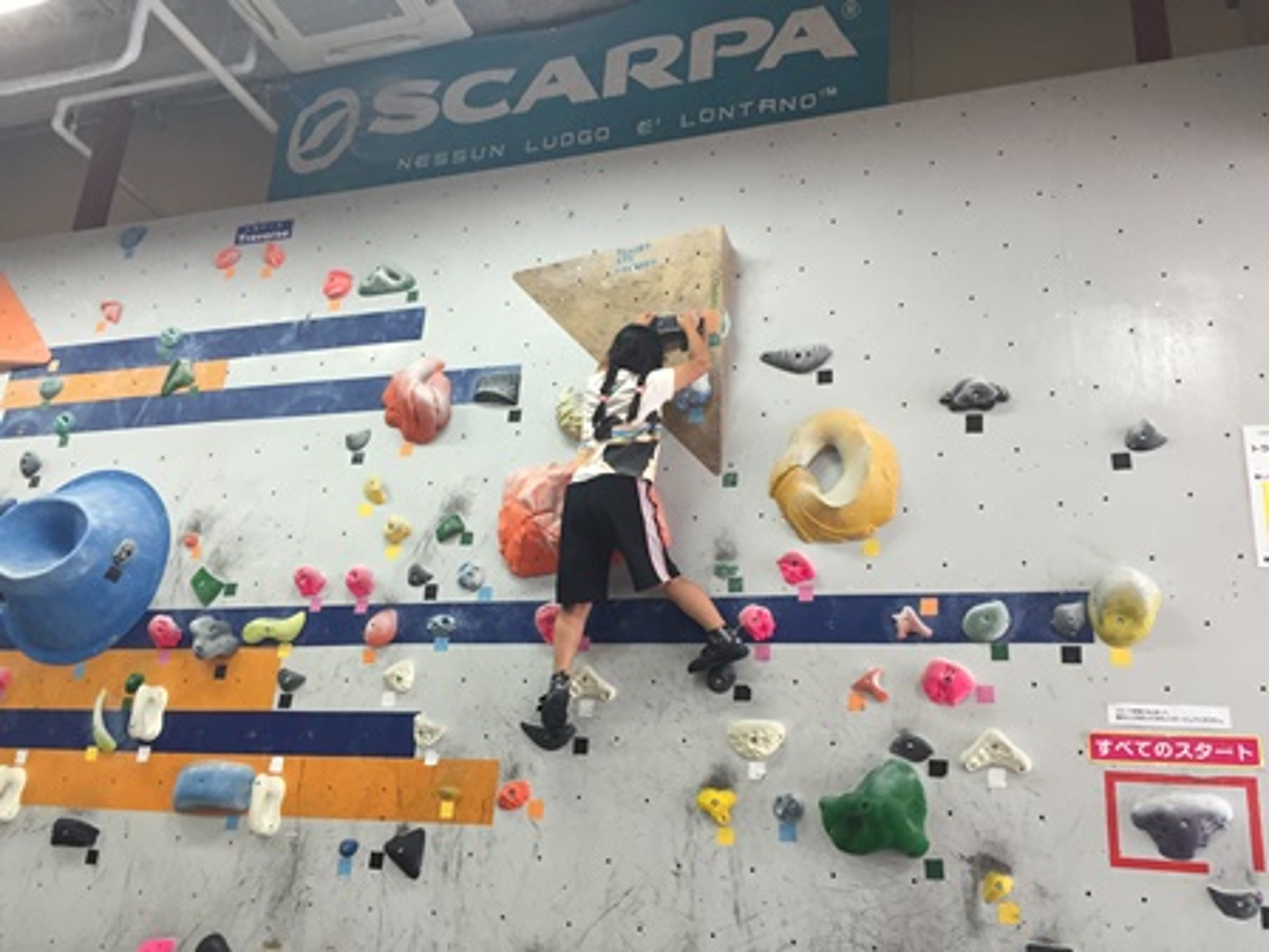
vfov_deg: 48.2
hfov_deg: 61.7
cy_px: 476
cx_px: 634
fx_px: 1063
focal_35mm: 29
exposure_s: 1/30
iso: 50
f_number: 2.2
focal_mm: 4.15
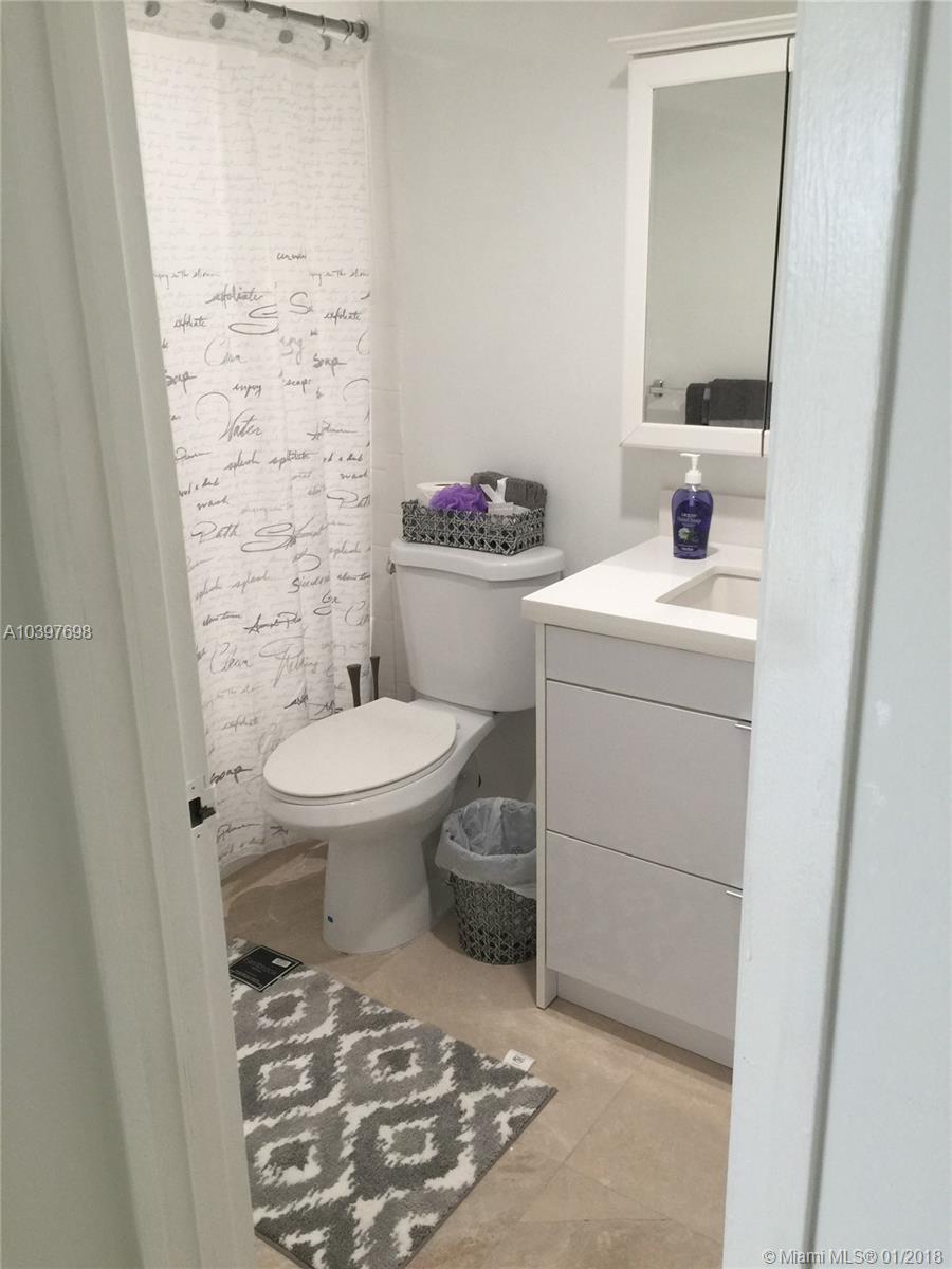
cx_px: 476
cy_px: 634
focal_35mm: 29
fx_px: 1063
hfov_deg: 48.2
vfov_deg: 61.7
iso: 50
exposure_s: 1/30
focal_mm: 4.15
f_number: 2.2
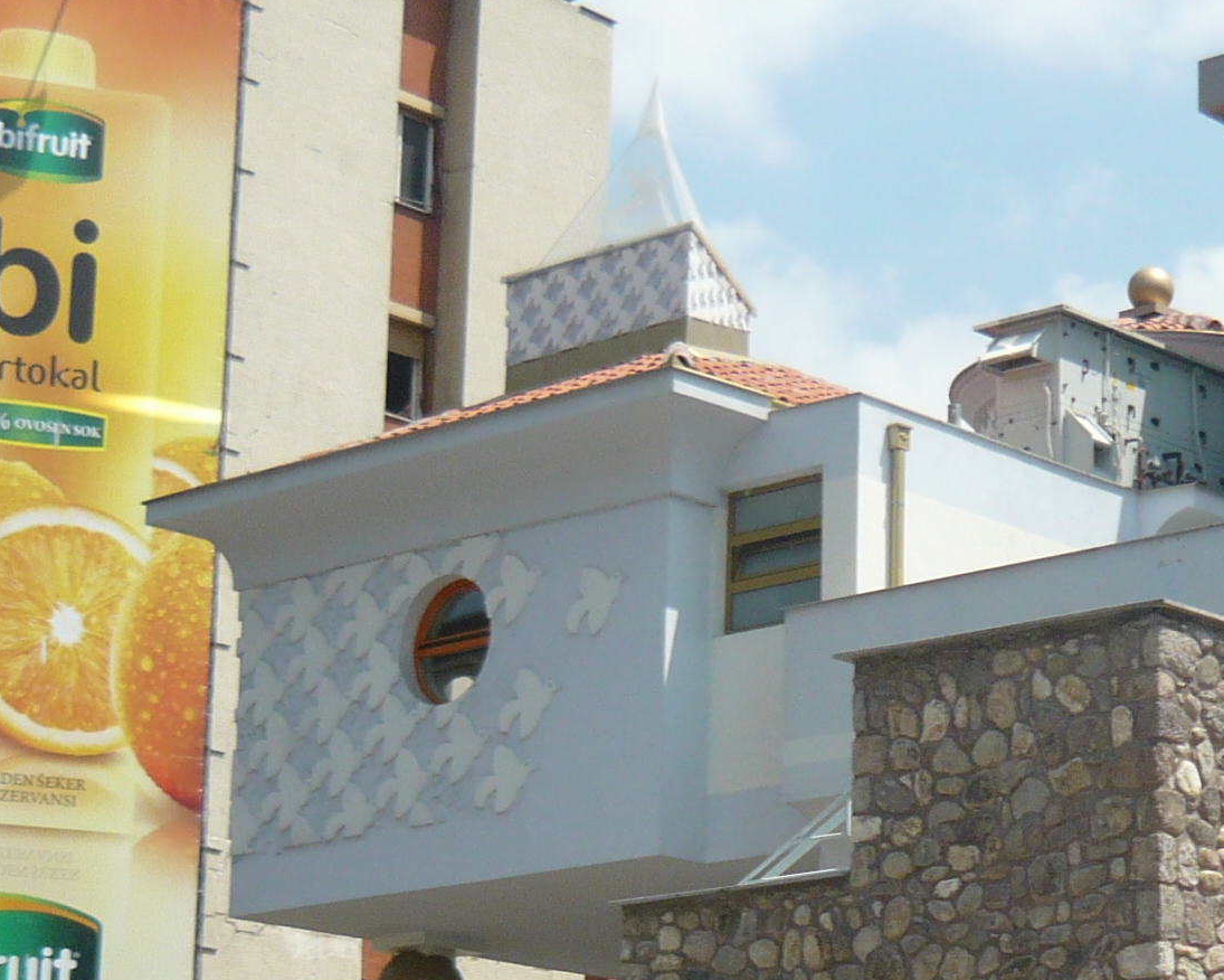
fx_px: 3478
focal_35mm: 96
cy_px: 871
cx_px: 1107
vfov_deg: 15.8
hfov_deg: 19.6
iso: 100
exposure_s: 1/200
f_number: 8
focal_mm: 5.5
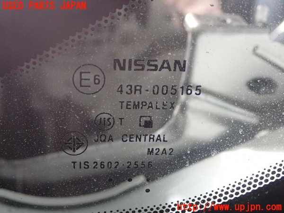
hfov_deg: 35.5
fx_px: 443
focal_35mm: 54
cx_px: 142
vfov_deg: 27.0
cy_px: 106
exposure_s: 1/50
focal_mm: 9.65
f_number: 3.3
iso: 250
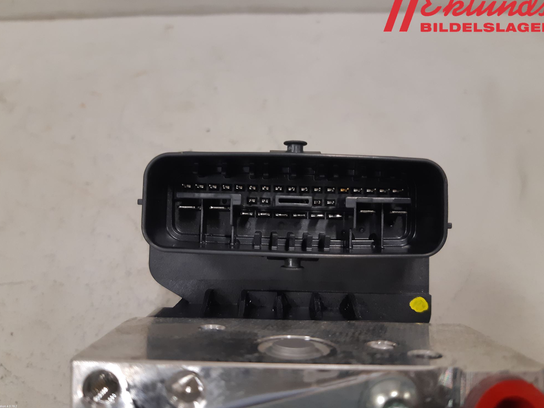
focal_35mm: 27
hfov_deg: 65.3
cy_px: 197
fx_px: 424
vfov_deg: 51.3
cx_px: 270
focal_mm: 3.93
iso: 160
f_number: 1.7
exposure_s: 1/50
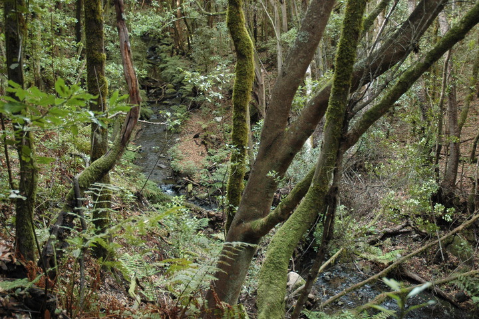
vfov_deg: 33.0
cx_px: 240
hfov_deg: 48.0
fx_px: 538
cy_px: 160
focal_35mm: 40
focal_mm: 27
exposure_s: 1/25
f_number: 3.8
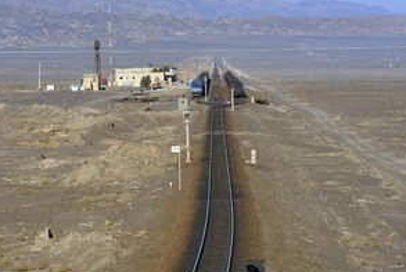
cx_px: 130
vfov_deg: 5.1
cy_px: 96
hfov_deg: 7.6
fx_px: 3071
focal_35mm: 272
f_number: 10
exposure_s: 1/800
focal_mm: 190
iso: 200
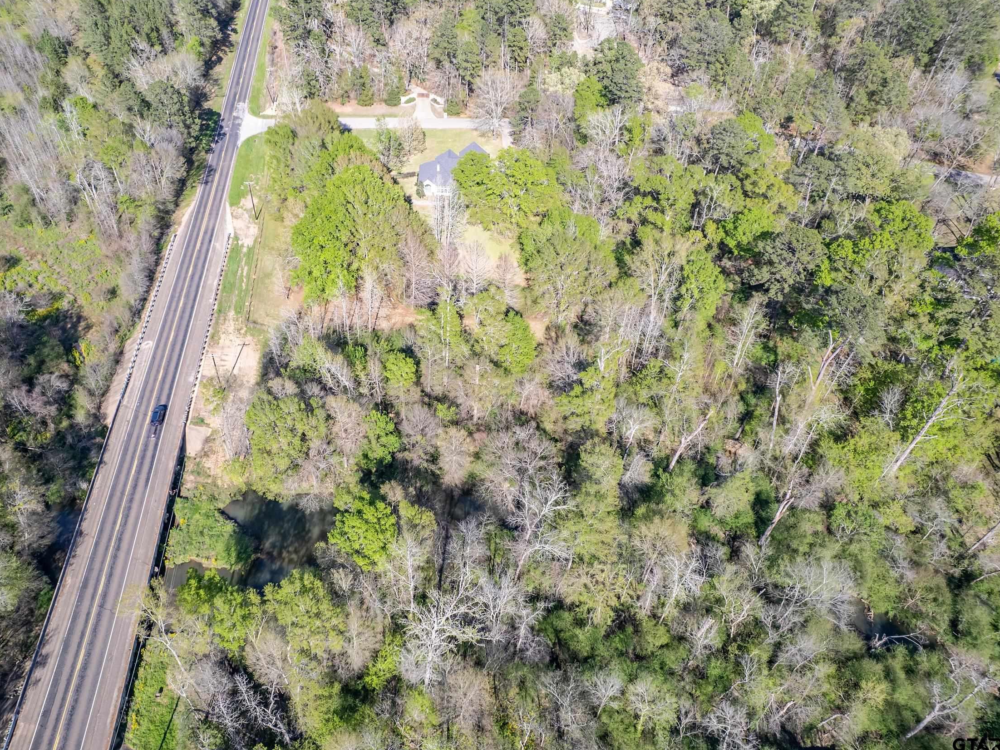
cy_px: 374
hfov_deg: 71.5
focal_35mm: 24
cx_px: 458
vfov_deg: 56.8
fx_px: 693
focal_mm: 8.38
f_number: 2.8
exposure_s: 1/1250
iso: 100
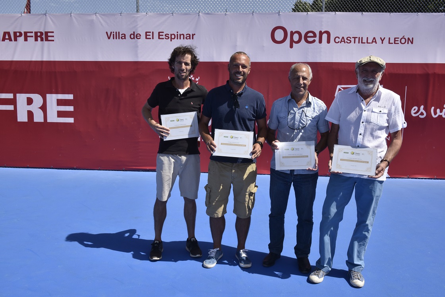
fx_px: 383
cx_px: 222
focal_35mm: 31
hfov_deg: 60.3
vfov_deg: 42.3
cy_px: 148
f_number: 22
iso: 500
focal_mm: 31
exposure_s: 1/200
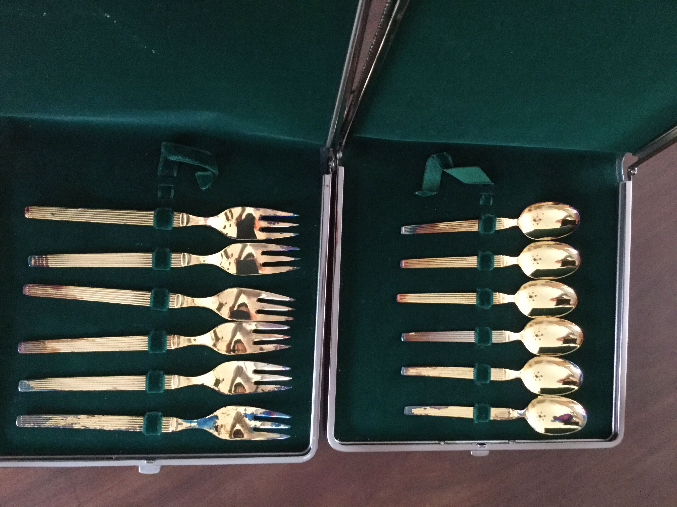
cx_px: 338
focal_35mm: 31
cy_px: 254
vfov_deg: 45.4
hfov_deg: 58.4
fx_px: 606
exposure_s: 1/17
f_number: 2.4
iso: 320
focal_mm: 3.3
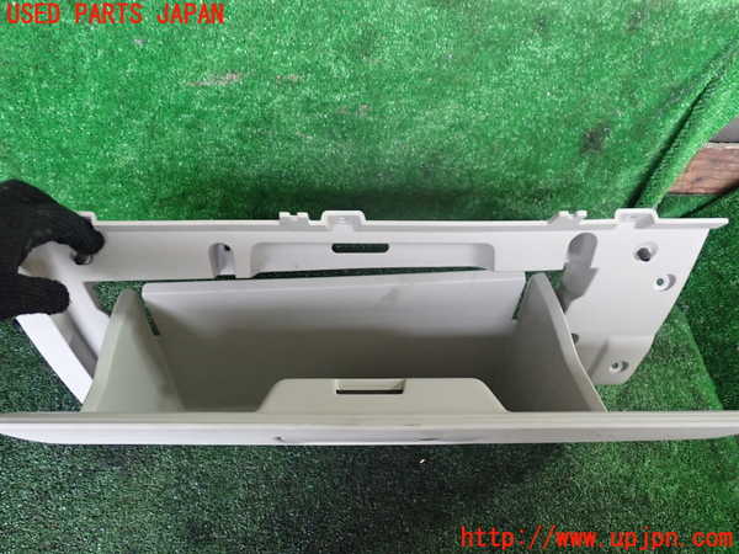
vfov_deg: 46.8
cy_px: 277
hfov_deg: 60.0
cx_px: 370
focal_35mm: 30
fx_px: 640
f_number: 2.3
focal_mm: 5.4
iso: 500
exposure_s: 1/30
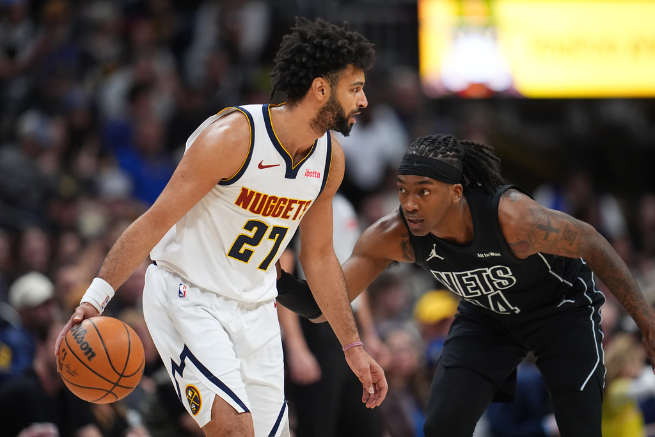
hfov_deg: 5.2
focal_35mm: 400
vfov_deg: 3.4
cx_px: 328
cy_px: 218
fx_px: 7278
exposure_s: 1/2000
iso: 5000
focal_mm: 400
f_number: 3.2
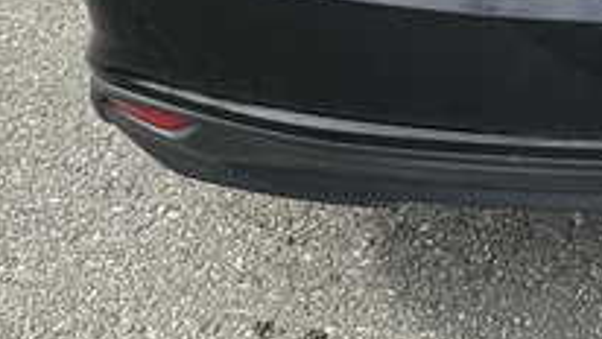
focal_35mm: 98
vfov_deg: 11.5
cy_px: -275
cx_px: 763
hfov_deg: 20.1
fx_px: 1565
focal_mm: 3
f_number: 1.8
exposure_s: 1/804
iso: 25
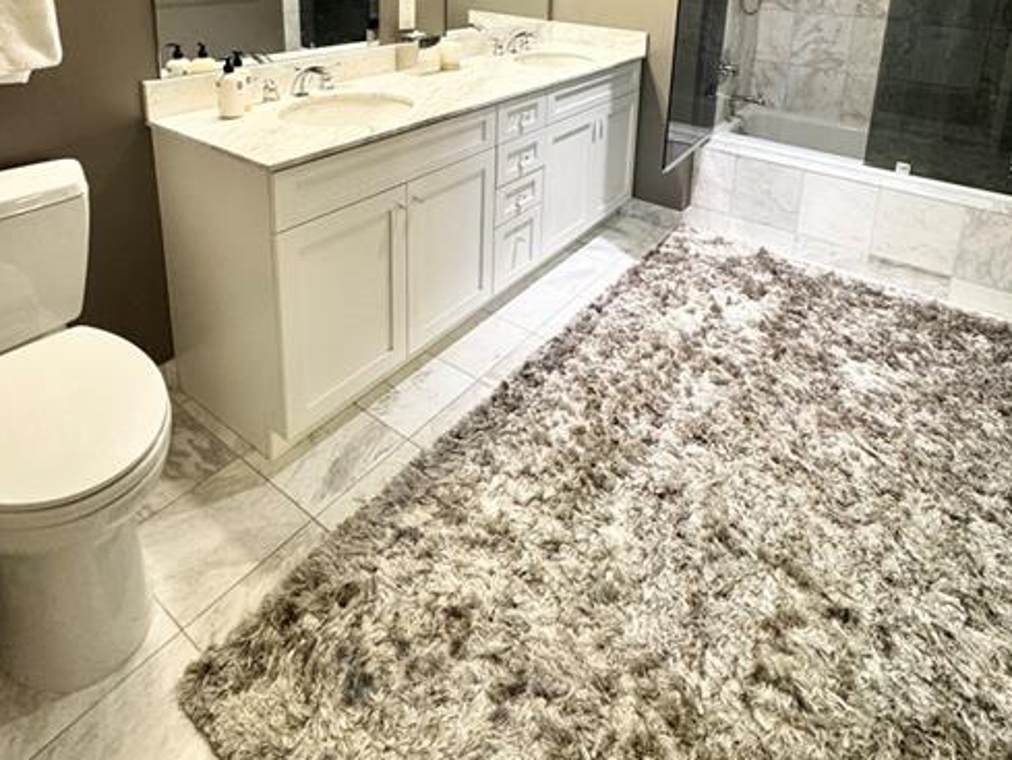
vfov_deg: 53.6
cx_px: 542
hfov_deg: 76.3
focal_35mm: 22
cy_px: 79
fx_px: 643
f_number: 2.2
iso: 200
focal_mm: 2.22
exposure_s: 1/60
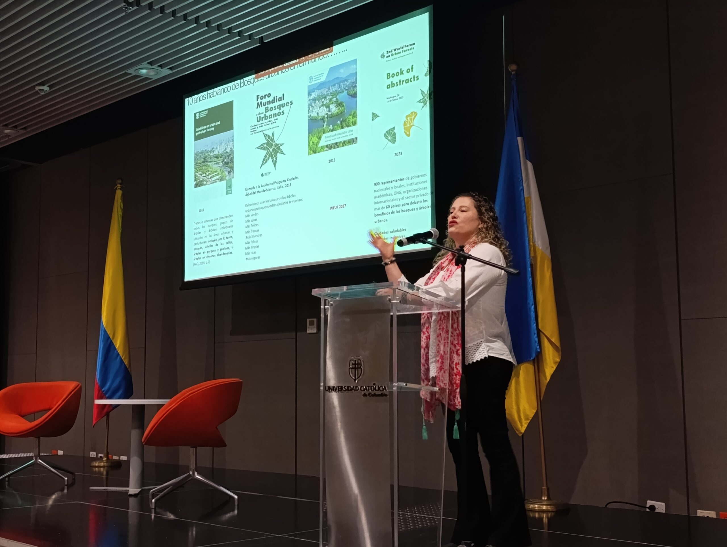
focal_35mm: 46
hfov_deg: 41.2
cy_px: 274
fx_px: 968
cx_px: 364
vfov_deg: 31.6
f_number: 1.6
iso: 800
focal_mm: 6.14
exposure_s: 1/60
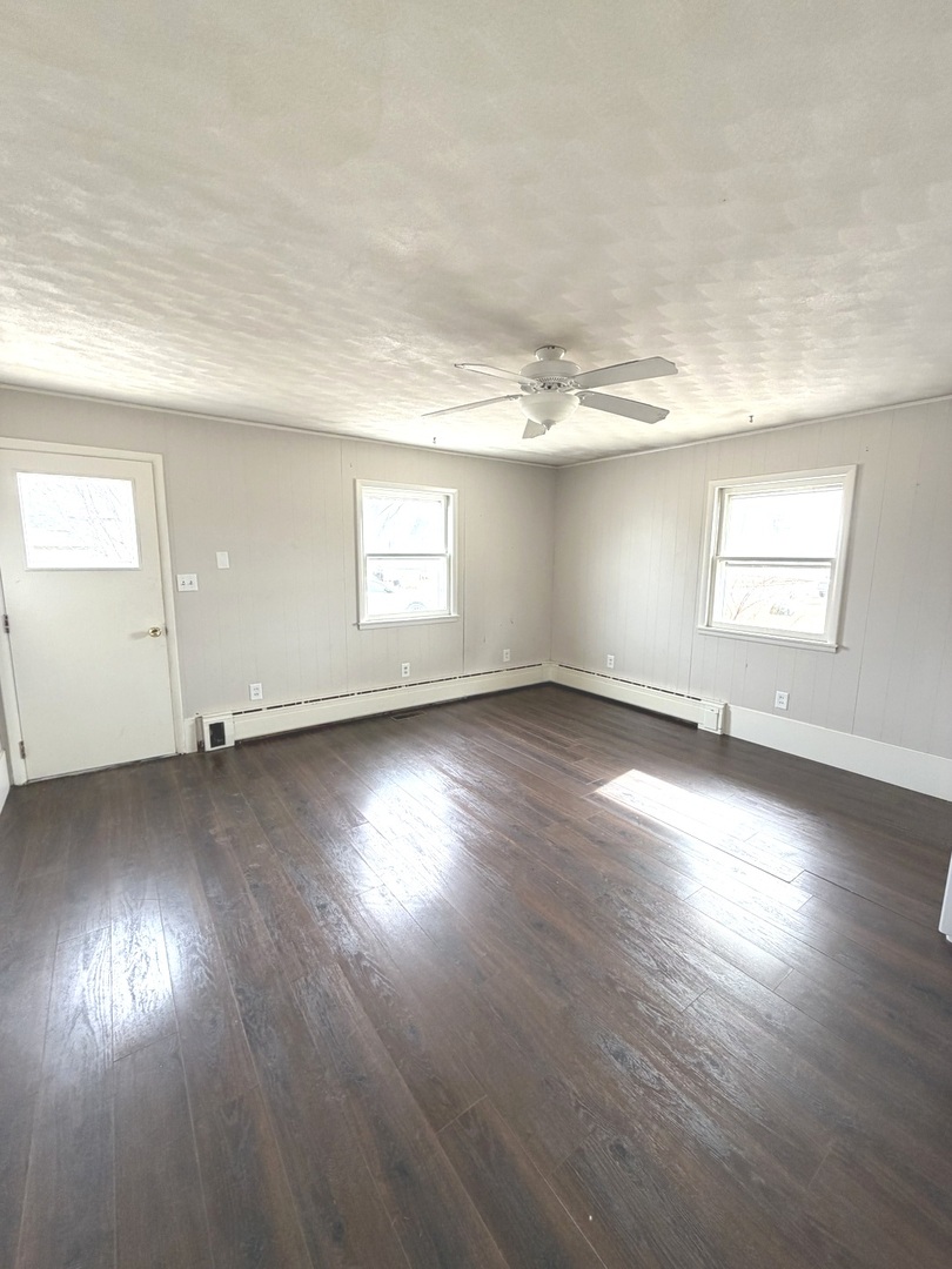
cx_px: 476
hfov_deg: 85.7
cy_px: 634
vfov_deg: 102.1
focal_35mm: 14
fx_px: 513
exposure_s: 1/121
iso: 200
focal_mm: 2.22
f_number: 2.2
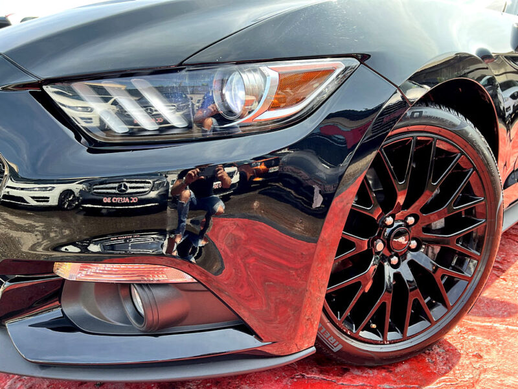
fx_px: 389
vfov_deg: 53.1
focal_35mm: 26
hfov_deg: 67.3
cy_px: 194
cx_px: 259
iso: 50
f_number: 1.5
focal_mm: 5.7
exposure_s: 1/355
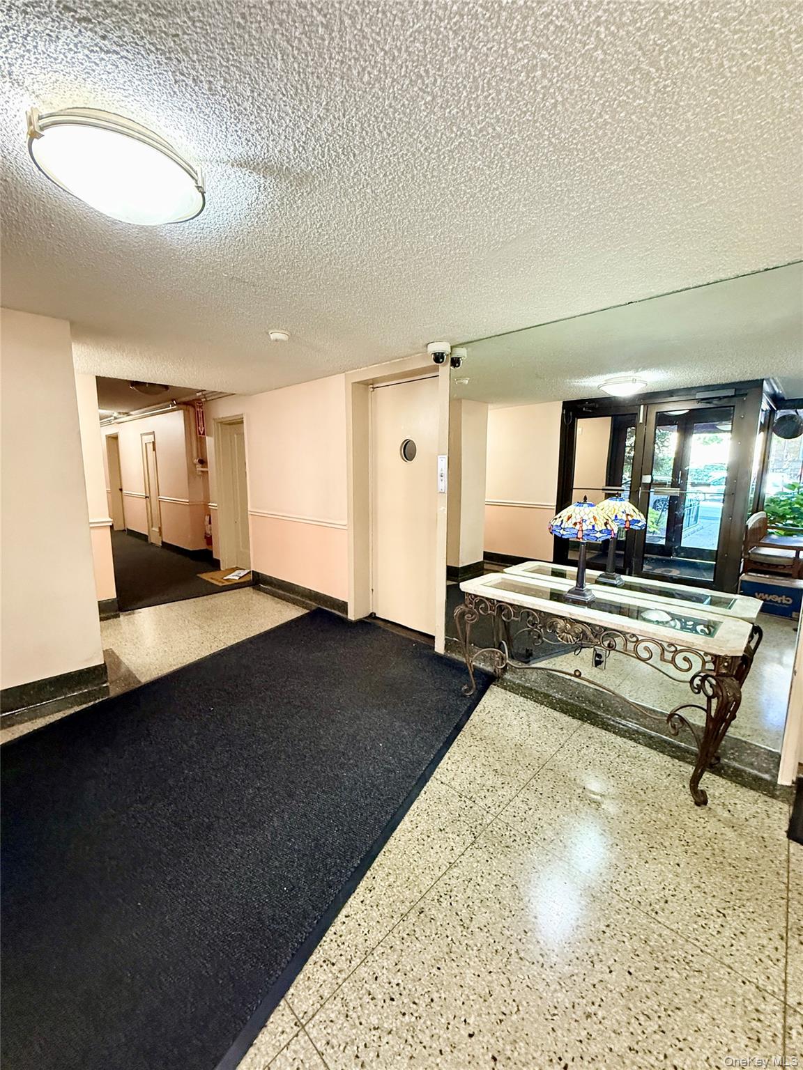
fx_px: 433
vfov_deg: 102.1
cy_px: 535
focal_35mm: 14
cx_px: 402
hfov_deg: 85.7
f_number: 2.2
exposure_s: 1/60
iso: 640
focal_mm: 2.22
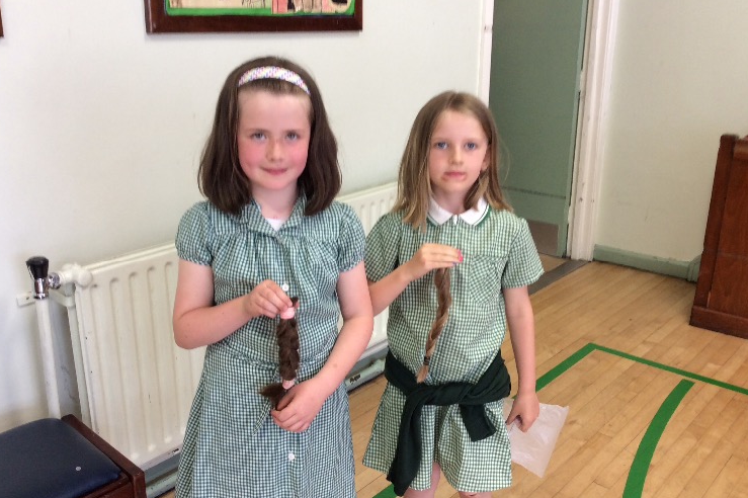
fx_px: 748
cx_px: 361
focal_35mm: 36
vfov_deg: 36.8
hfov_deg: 53.1
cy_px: 244
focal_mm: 3.3
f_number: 2.4
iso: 40
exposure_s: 1/33
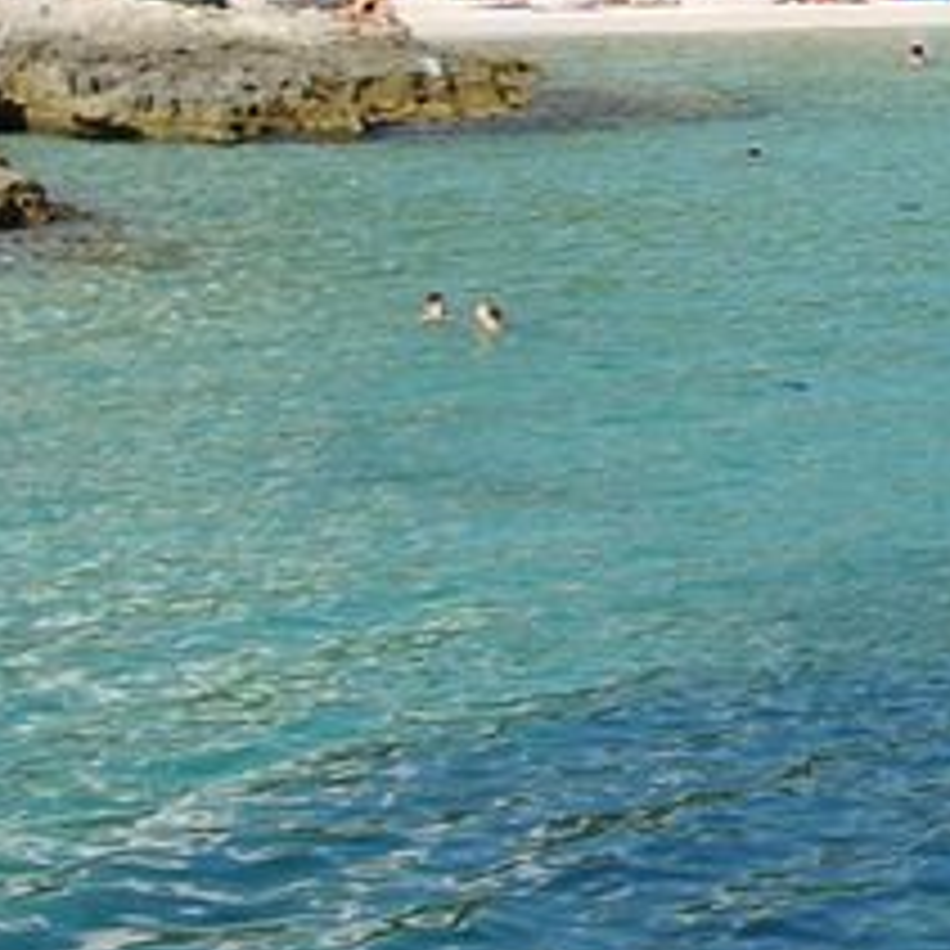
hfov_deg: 11.1
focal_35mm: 150
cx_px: 1468
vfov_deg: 11.6
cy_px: 77
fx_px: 4657
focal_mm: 5.8
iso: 50
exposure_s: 1/400
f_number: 4.3
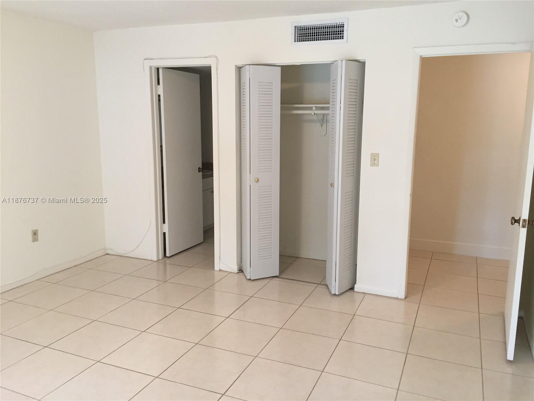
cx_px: 267
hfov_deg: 61.7
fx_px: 447
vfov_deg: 48.2
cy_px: 200
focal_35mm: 29
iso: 100
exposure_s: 1/30
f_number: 2.2
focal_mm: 4.15
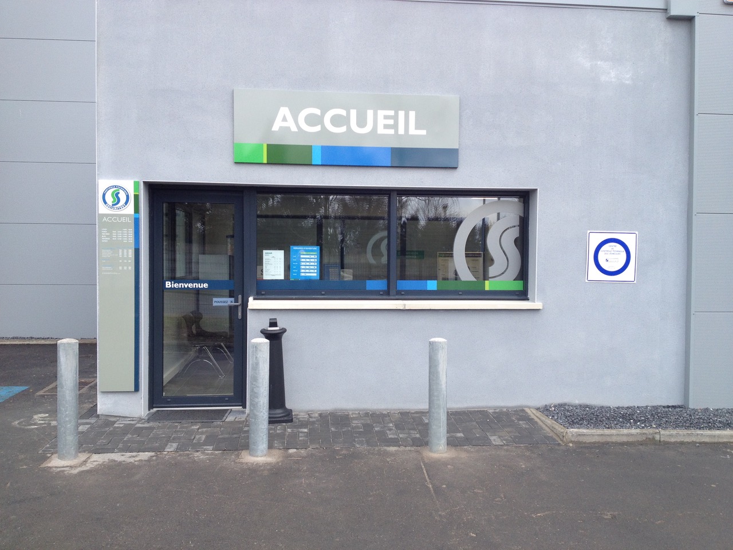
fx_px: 741
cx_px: 366
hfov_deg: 52.6
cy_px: 275
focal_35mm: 35
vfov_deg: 40.7
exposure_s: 1/211
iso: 50
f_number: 2.4
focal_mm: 4.28
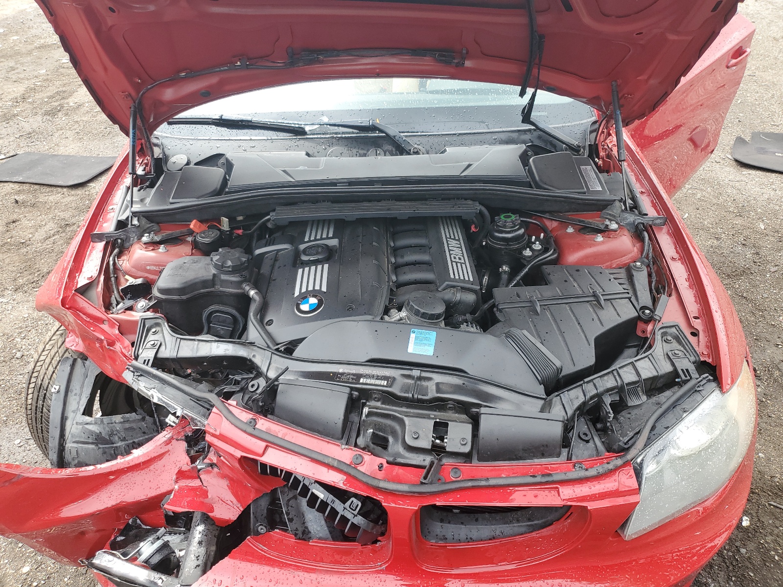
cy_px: 294
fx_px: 588
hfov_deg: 67.3
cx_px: 392
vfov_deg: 53.1
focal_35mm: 26
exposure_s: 1/556
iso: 50
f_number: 1.5
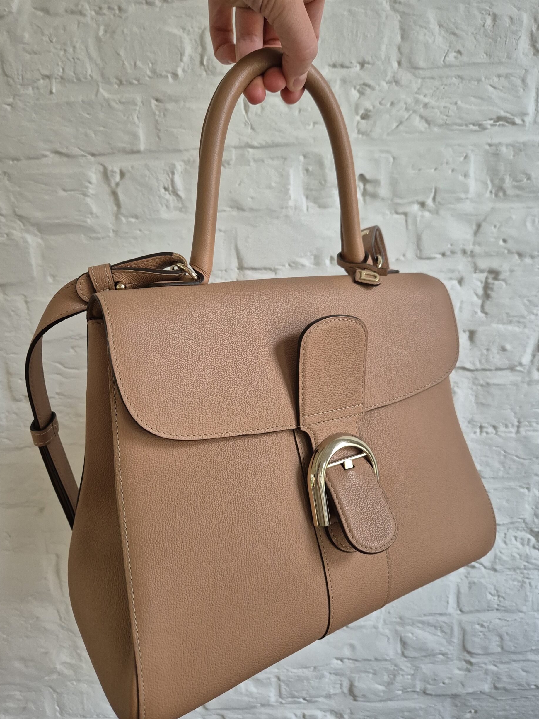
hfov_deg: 56.8
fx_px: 498
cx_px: 277
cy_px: 370
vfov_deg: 71.6
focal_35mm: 24
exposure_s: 1/100
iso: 640
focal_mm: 5.4
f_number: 1.8
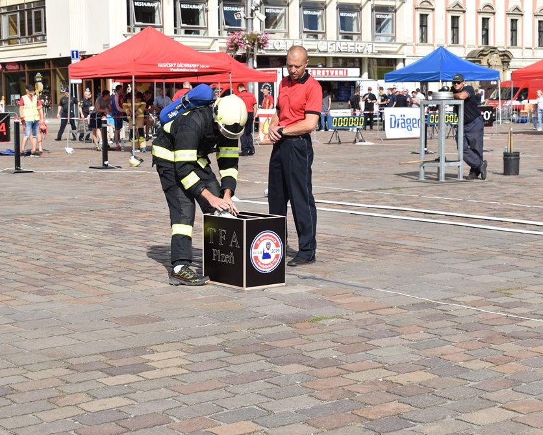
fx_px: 1109
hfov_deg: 27.5
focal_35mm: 69
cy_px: 216
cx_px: 229
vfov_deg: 22.2
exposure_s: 1/320
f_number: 8
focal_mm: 40
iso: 100
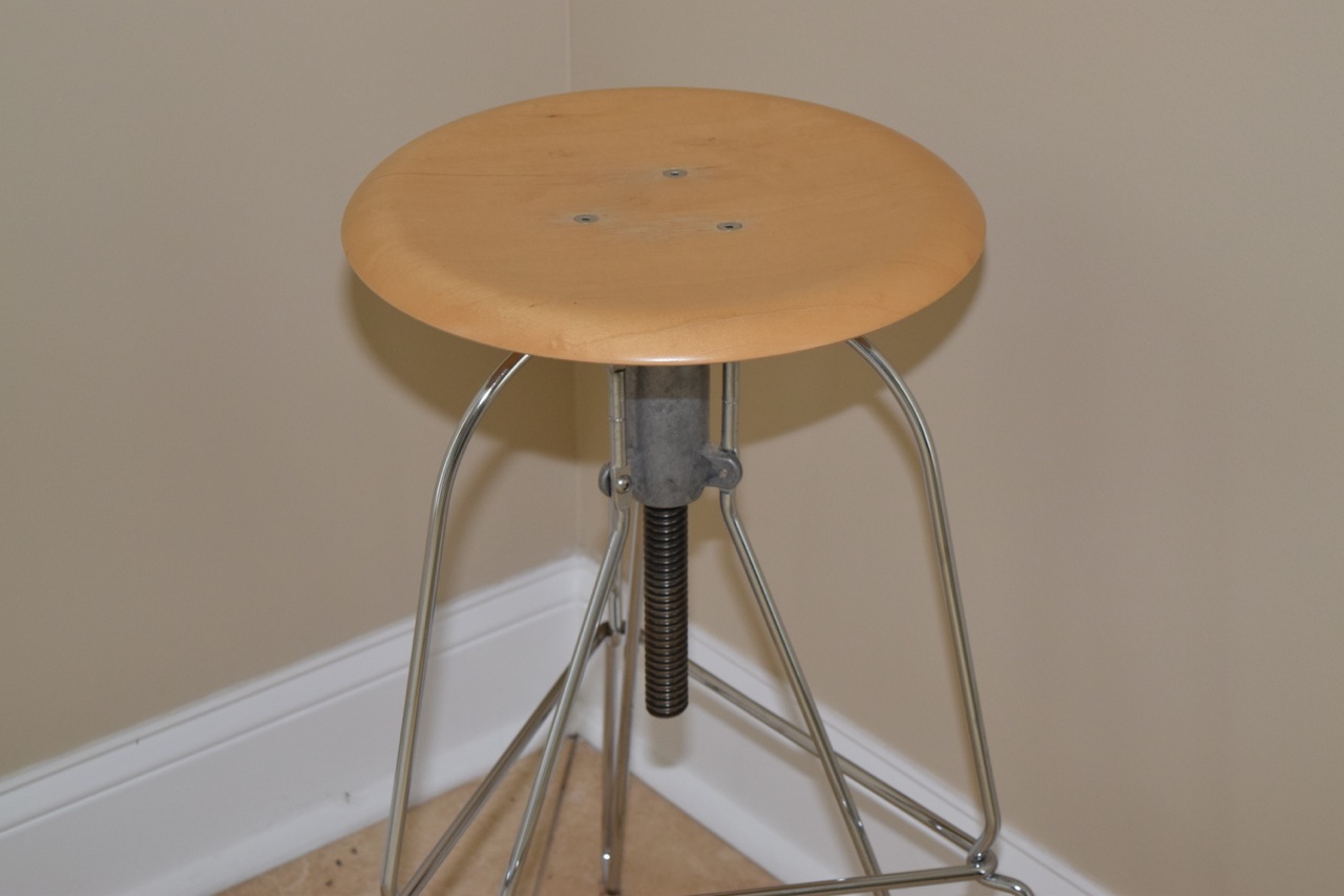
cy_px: 448
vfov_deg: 16.5
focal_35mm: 82
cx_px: 672
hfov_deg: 24.6
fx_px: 3079
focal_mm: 55
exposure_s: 1/125
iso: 800
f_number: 5.6
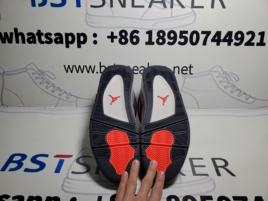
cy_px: 100
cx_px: 134
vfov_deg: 53.1
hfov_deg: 67.3
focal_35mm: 26
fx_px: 201
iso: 50
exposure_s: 1/376
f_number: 2.4
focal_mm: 4.3
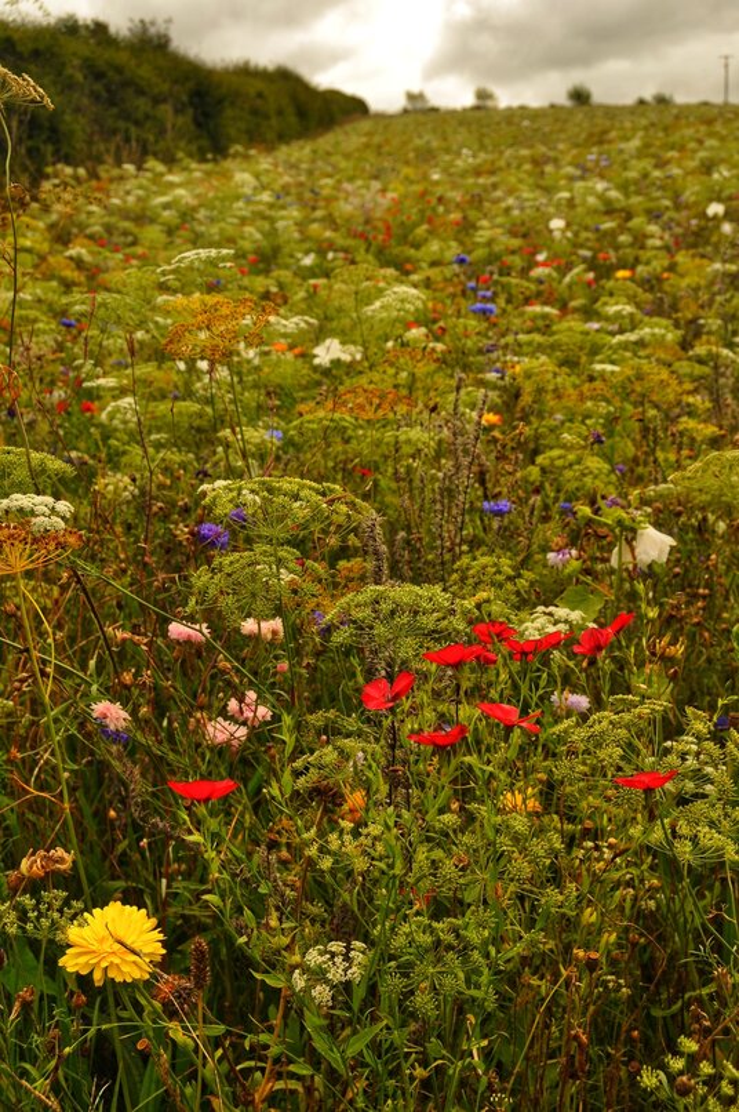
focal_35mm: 42
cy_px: 556
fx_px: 1295
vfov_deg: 46.4
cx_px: 370
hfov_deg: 31.8
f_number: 8
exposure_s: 1/250
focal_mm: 28
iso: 320
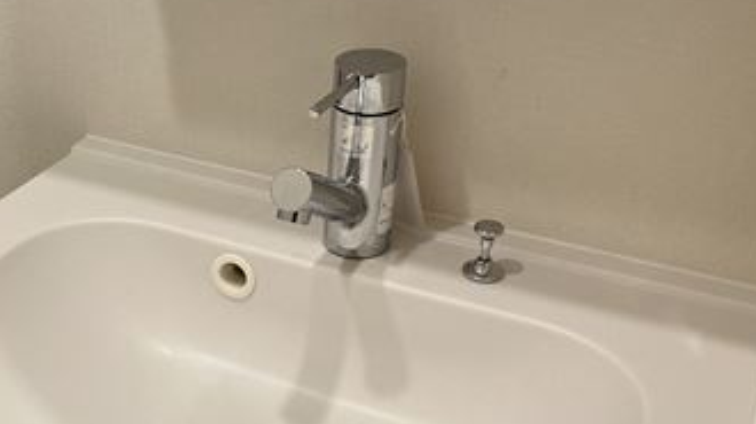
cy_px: 332
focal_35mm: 55
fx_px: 1102
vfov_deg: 21.5
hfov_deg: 37.1
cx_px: 199
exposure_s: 1/100
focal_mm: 4.25
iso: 100
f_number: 1.8
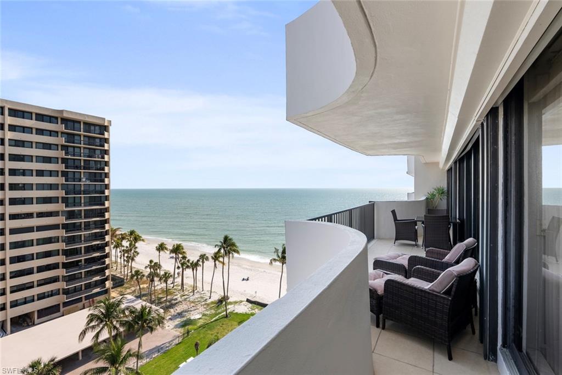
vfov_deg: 73.8
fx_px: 250
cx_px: 281
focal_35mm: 16
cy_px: 188
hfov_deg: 96.7
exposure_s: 1/60
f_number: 9
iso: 100
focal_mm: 16
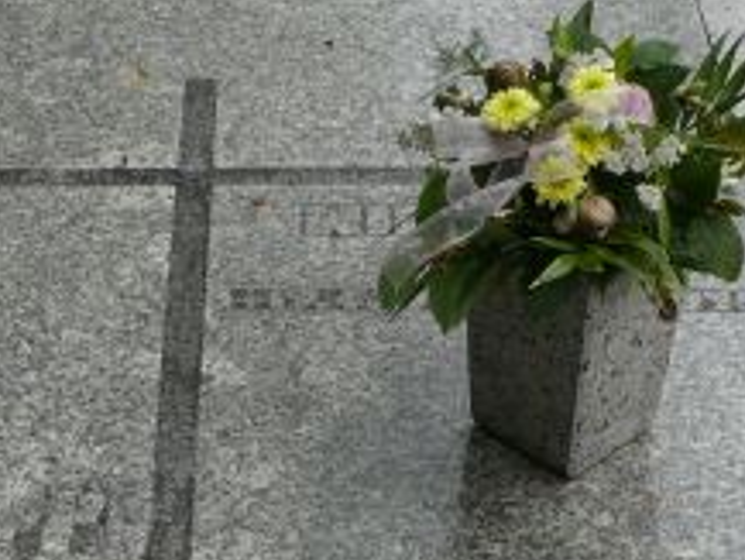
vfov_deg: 13.9
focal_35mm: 103
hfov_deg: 19.1
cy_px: 694
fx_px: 2218
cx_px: 309
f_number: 4
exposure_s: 1/100
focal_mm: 7.4
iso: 100
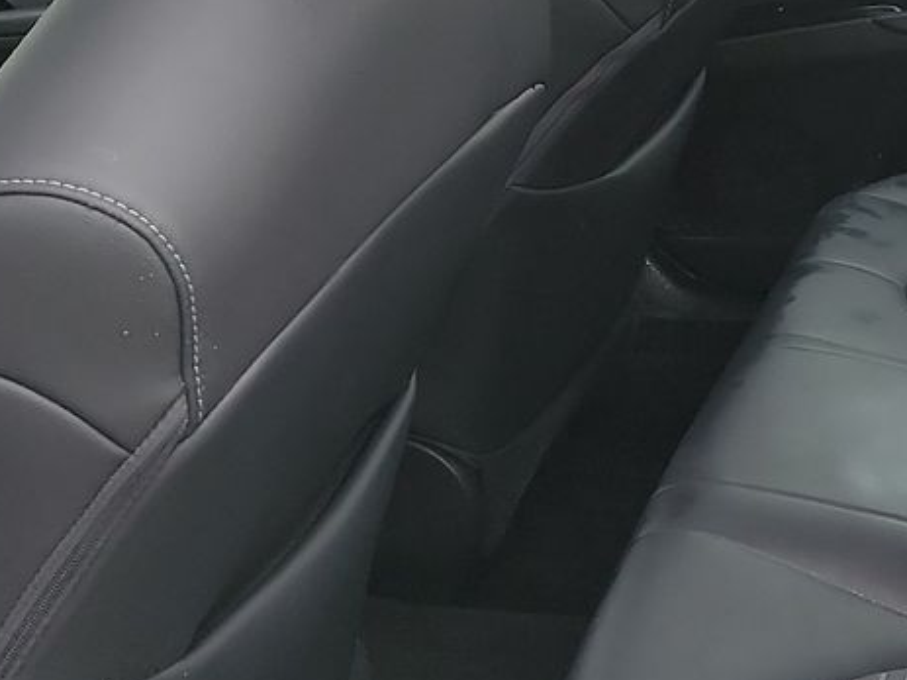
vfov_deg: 17.8
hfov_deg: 21.9
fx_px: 2174
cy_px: 349
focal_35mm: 83
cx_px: 1070
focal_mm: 6.7
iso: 185
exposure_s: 1/59
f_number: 1.8
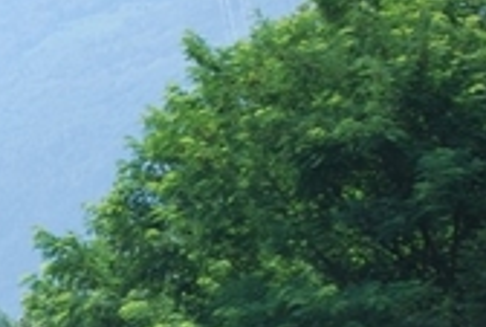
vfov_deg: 4.7
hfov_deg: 6.8
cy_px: 444
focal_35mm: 294
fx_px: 3977
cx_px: -353
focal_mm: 55
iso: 100
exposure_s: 1/160
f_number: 6.3
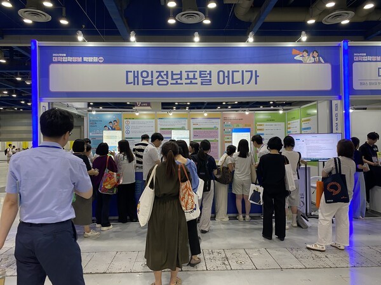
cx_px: 190
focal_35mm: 26
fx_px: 286
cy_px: 142
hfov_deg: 67.3
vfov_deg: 53.1
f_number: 1.8
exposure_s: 1/60
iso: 100
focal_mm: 4.25
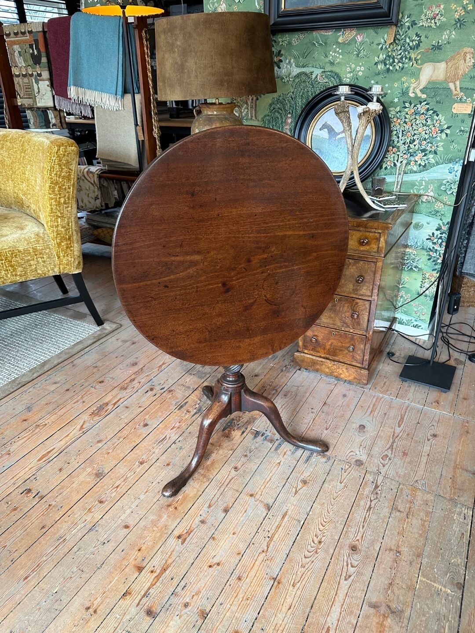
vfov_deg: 71.6
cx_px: 238
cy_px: 316
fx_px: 439
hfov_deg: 56.8
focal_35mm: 24
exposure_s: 1/50
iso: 320
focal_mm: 6.86
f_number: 1.78
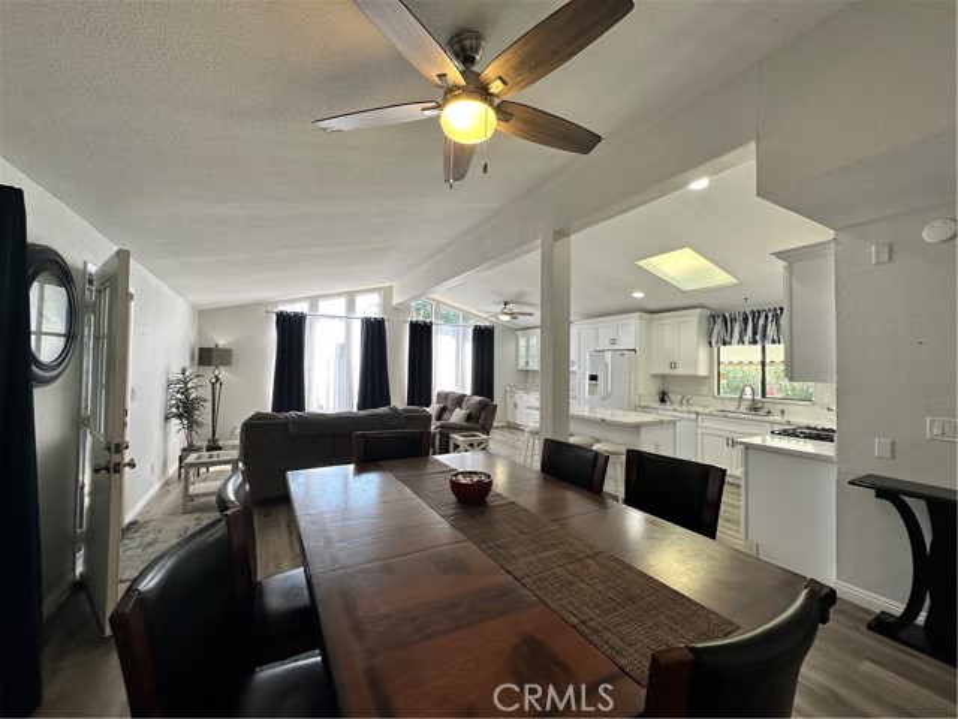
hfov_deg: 102.1
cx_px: 479
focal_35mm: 14
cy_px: 360
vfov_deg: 85.7
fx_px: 387
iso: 80
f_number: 2.2
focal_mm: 2.22
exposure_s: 1/120
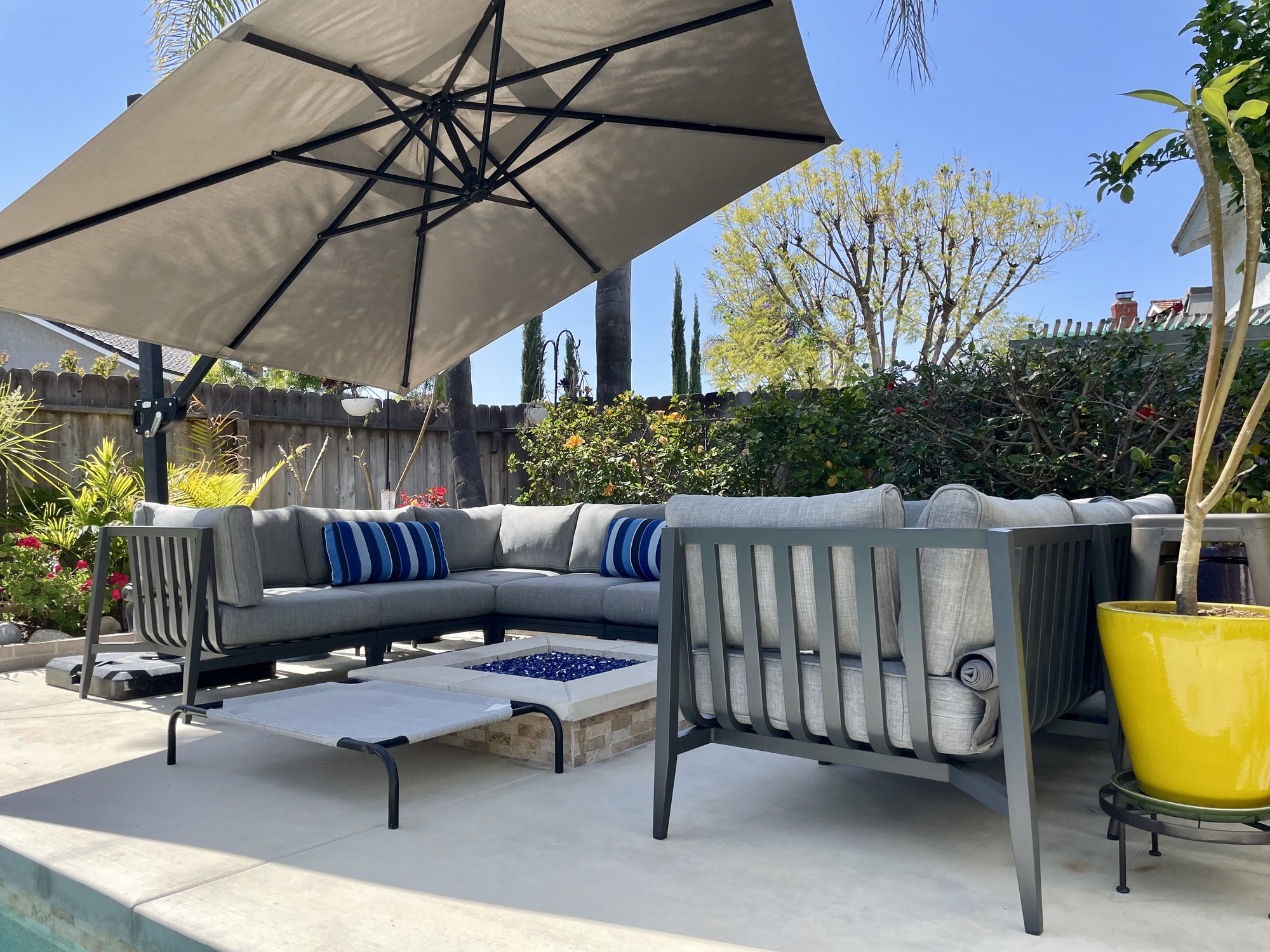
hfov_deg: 67.3
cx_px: 635
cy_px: 476
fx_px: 954
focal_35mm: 26
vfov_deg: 53.1
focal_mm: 4.2
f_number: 1.6
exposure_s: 1/1531
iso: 32
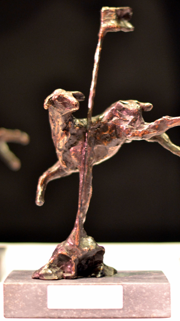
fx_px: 670
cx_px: 95
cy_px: 161
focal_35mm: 79
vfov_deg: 26.8
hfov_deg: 15.3
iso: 1600
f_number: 1.4
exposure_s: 1/20
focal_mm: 50
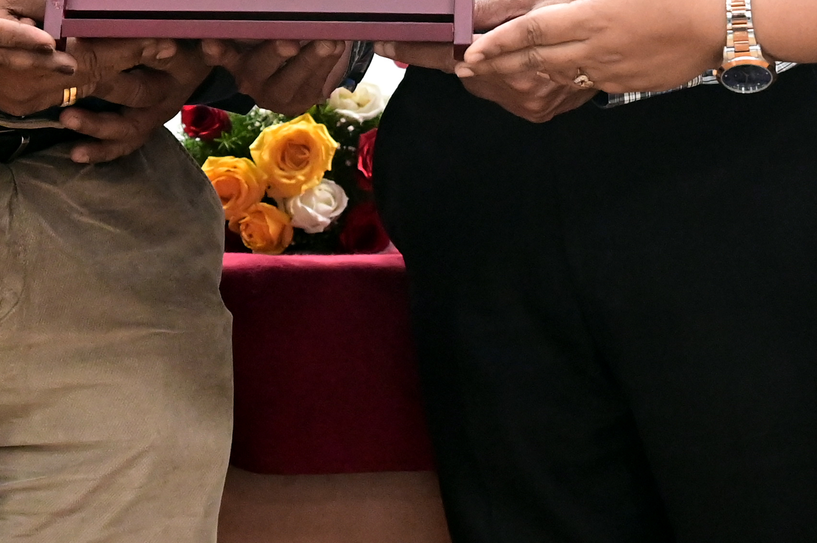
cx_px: 169
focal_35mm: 153
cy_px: -201
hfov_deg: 13.4
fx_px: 3470
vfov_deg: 8.8
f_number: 4
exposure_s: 1/125
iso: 5000
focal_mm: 43
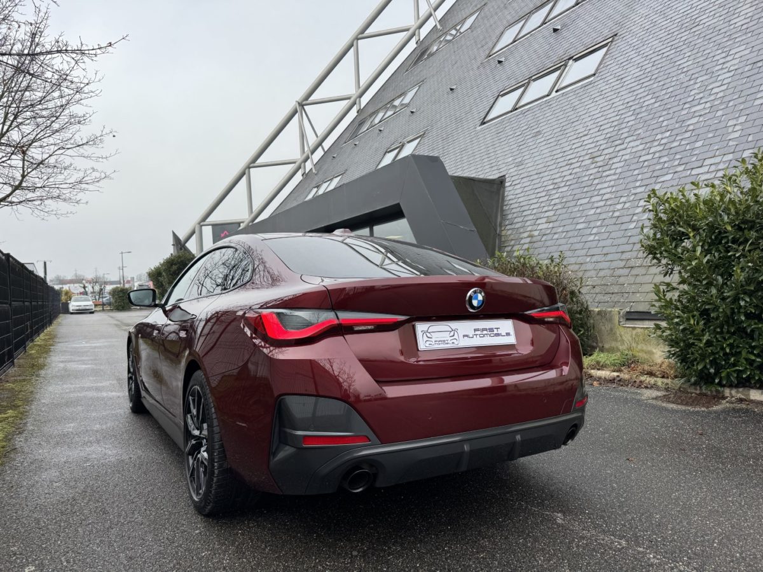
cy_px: 286
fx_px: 529
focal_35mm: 24
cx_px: 382
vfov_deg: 56.8
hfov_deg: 71.6
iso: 80
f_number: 1.78
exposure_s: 1/2041
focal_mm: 6.76
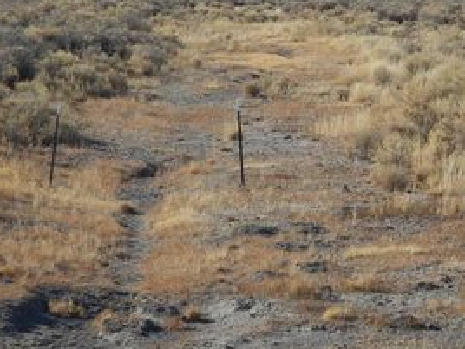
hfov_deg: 7.6
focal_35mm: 261
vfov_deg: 5.7
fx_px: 3506
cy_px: 124
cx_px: 279
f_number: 4.8
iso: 125
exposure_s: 1/800
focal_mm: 25
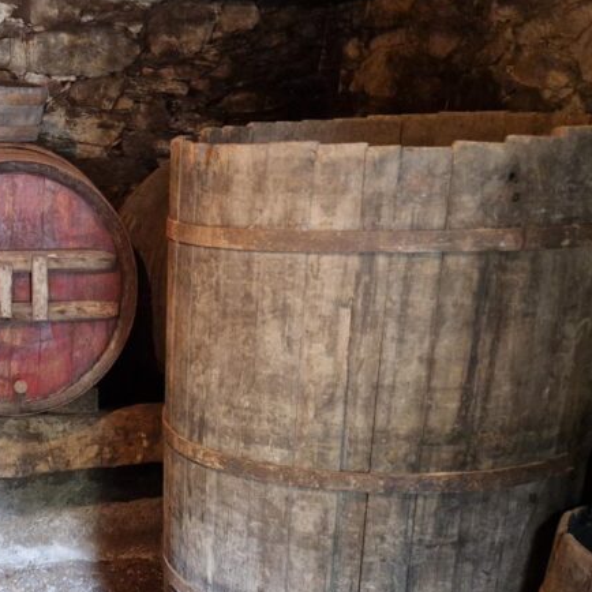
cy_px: 469
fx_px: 929
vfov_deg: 34.3
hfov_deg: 33.9
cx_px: 91
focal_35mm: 48
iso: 640
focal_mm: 5.4
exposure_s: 1/25
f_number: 1.8
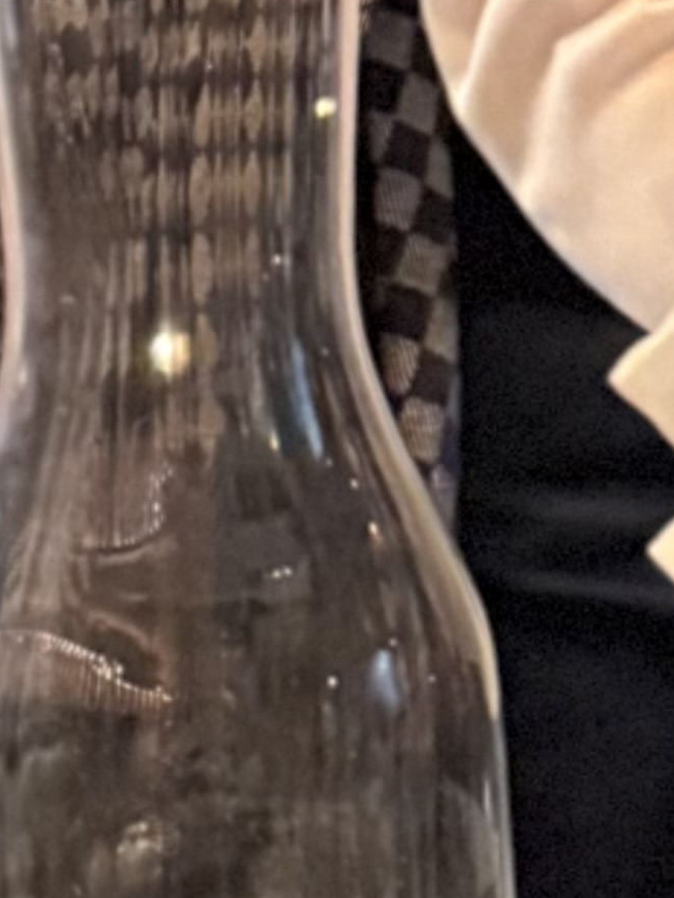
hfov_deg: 8.2
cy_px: -417
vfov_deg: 12.0
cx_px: 1937
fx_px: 4075
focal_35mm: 157
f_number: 1.78
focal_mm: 6.76
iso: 800
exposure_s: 1/26
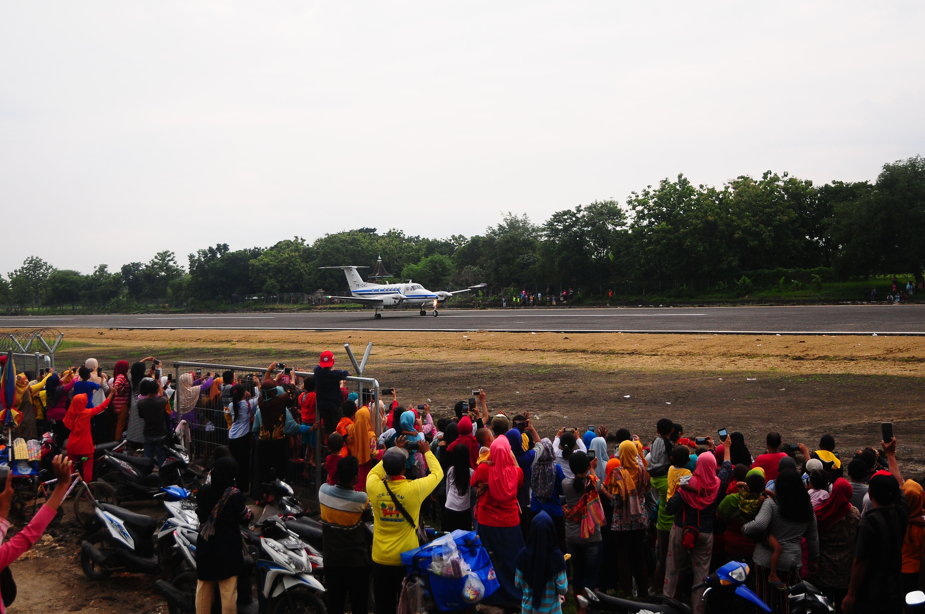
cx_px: 462
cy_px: 307
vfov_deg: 39.9
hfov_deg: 57.3
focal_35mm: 33
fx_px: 847
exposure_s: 1/400
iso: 500
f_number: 4
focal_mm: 22
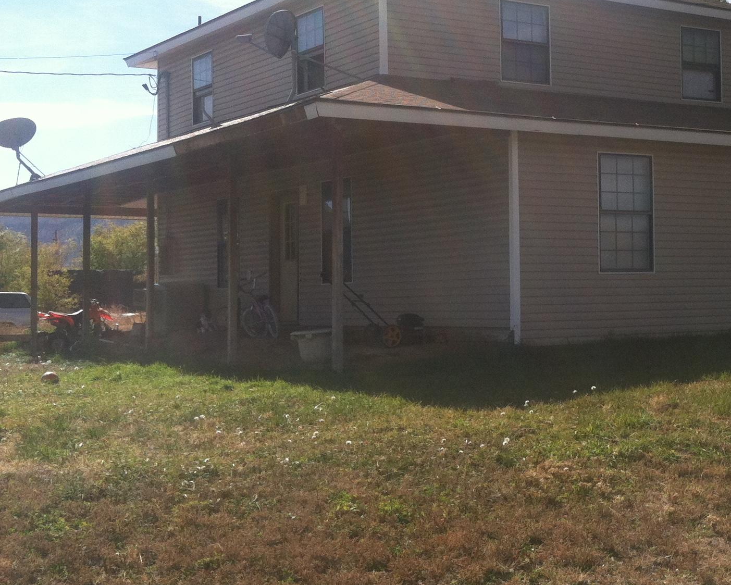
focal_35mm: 63
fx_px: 1363
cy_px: 243
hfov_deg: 29.6
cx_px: 542
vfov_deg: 24.2
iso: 80
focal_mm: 3.85
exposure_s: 1/1000
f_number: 2.8
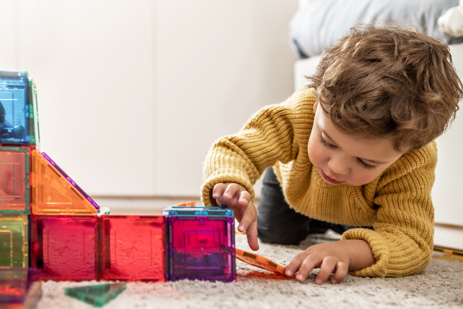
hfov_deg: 39.6
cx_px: 229
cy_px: 156
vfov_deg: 27.0
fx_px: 643
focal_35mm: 50
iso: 640
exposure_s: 1/125
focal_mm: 48
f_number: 3.5
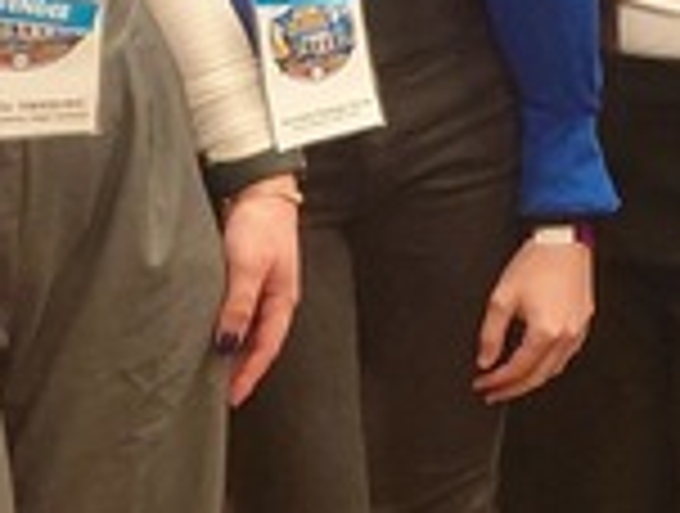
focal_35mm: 169
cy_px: -418
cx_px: 1819
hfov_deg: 9.8
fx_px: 3328
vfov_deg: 8.5
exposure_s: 1/30
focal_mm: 4.69
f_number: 1.8
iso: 320
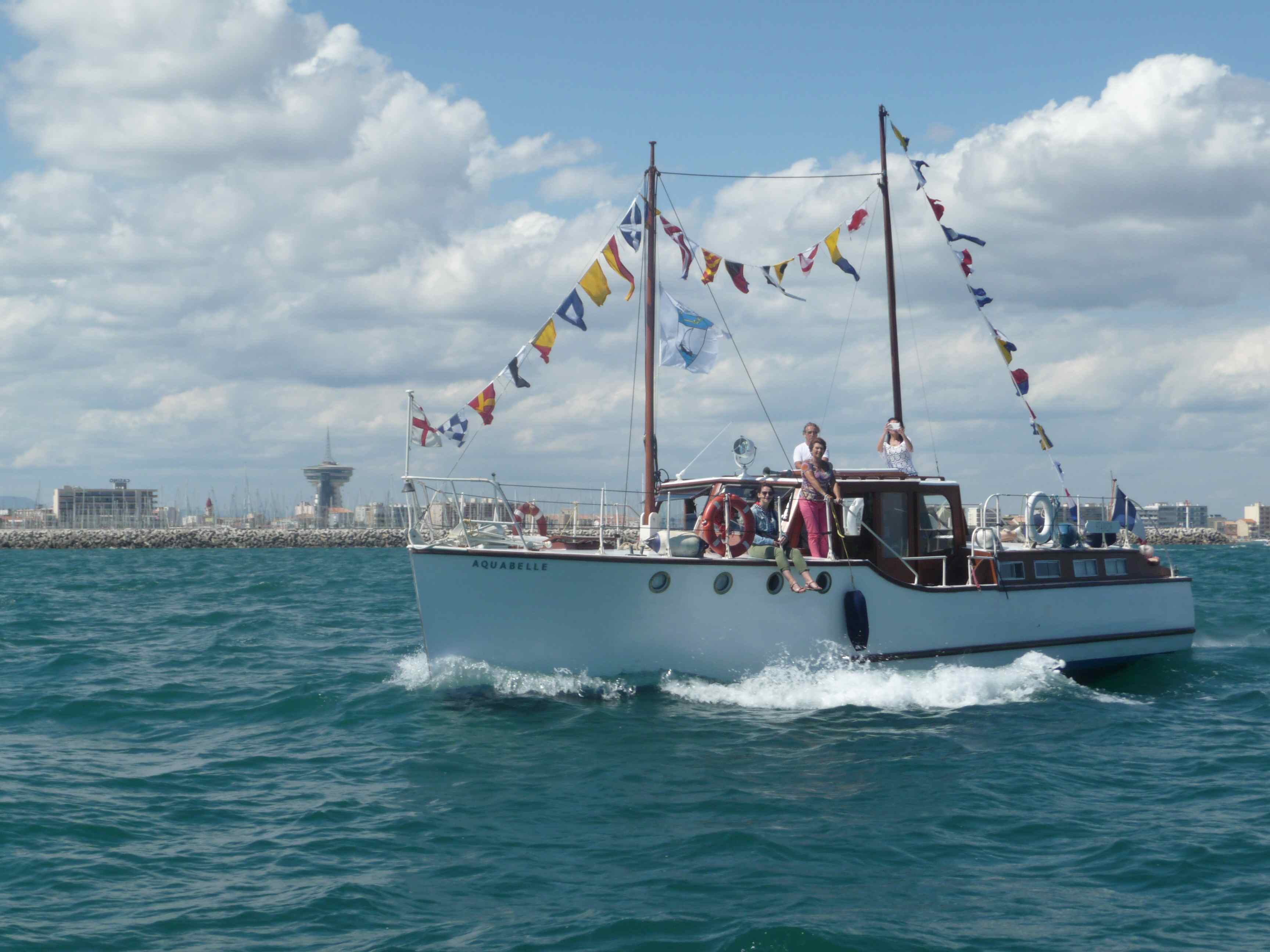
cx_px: 635
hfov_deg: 31.2
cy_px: 476
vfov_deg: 23.7
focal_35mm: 62
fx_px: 2275
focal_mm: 10.5
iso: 100
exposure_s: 1/250
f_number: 10
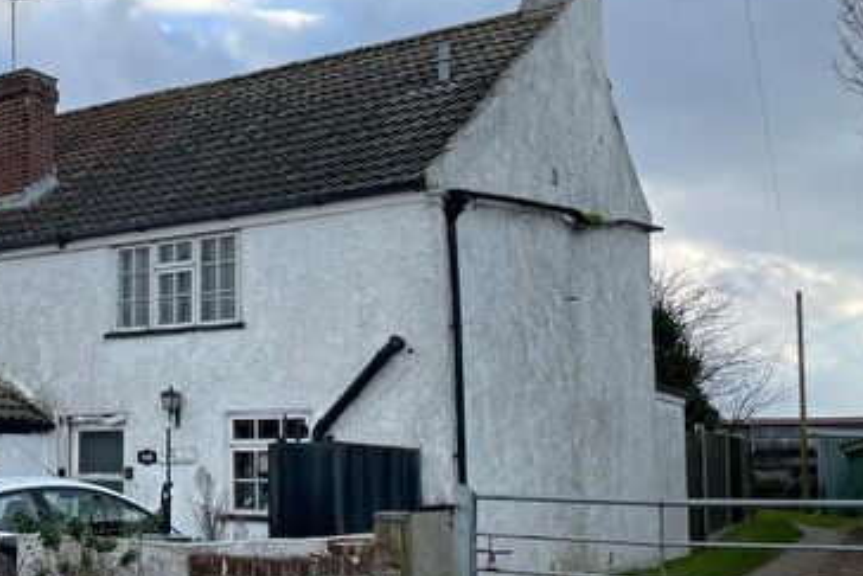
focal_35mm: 52
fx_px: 1247
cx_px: 73
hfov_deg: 35.7
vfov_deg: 25.9
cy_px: 359
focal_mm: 4.2
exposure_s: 1/1043
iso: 32
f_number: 1.6
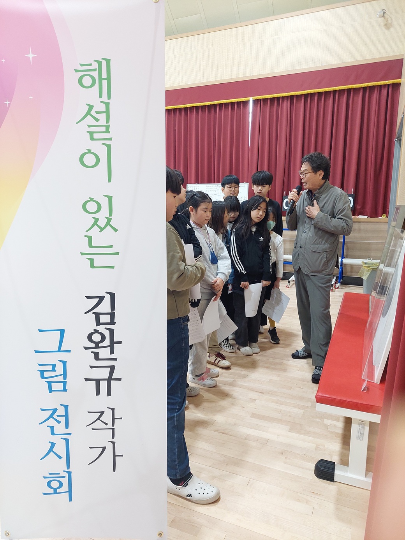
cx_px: 202
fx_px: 390
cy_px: 270
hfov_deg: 54.9
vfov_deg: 69.4
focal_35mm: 25
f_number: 1.8
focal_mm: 5.23
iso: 200
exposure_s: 1/60
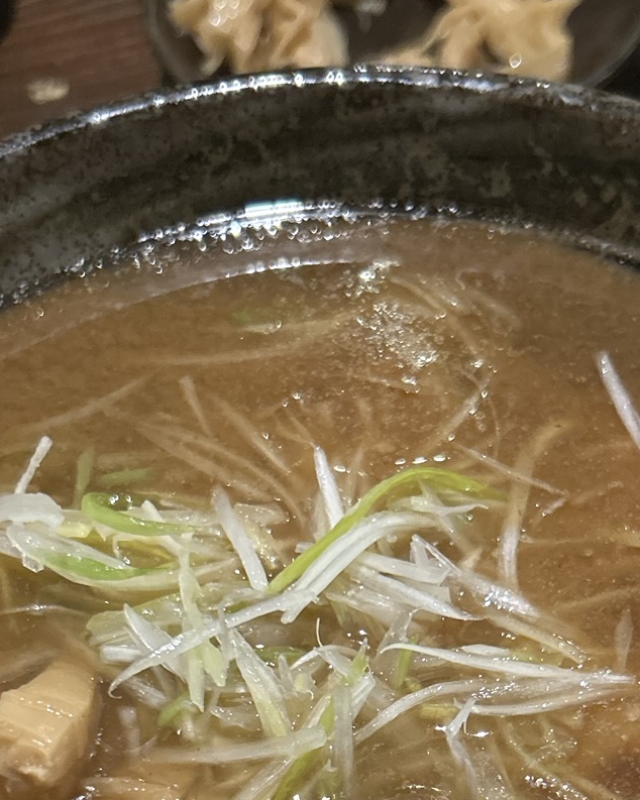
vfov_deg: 28.1
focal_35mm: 64
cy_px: 770
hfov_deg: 23.8
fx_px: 1516
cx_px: 355
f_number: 1.5
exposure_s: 1/50
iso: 400
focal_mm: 5.7
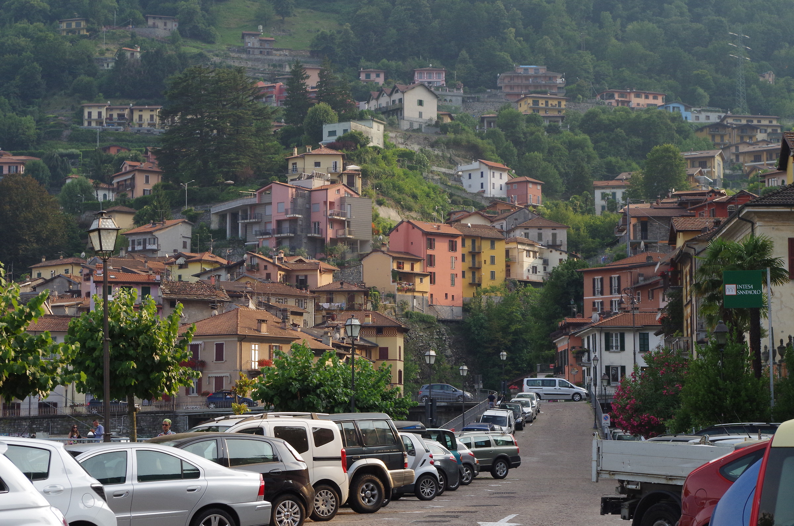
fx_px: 1651
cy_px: 263
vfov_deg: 18.1
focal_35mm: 75
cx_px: 397
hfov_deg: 27.0
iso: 800
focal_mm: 50
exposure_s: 1/125
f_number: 11
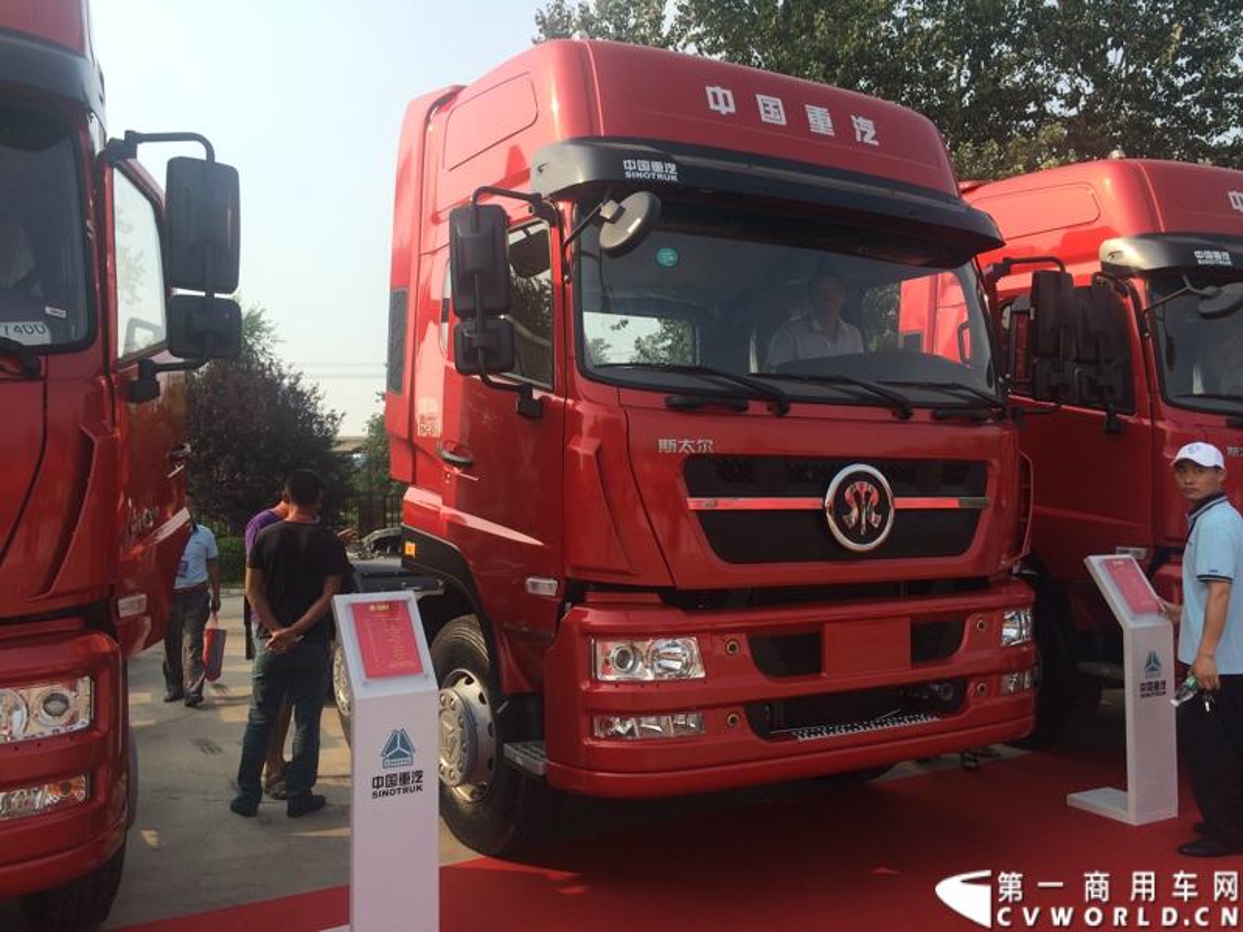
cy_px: 466
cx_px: 622
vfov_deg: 48.2
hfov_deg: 61.7
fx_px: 1041
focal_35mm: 29
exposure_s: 1/1026
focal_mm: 4.15
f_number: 2.2
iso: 32
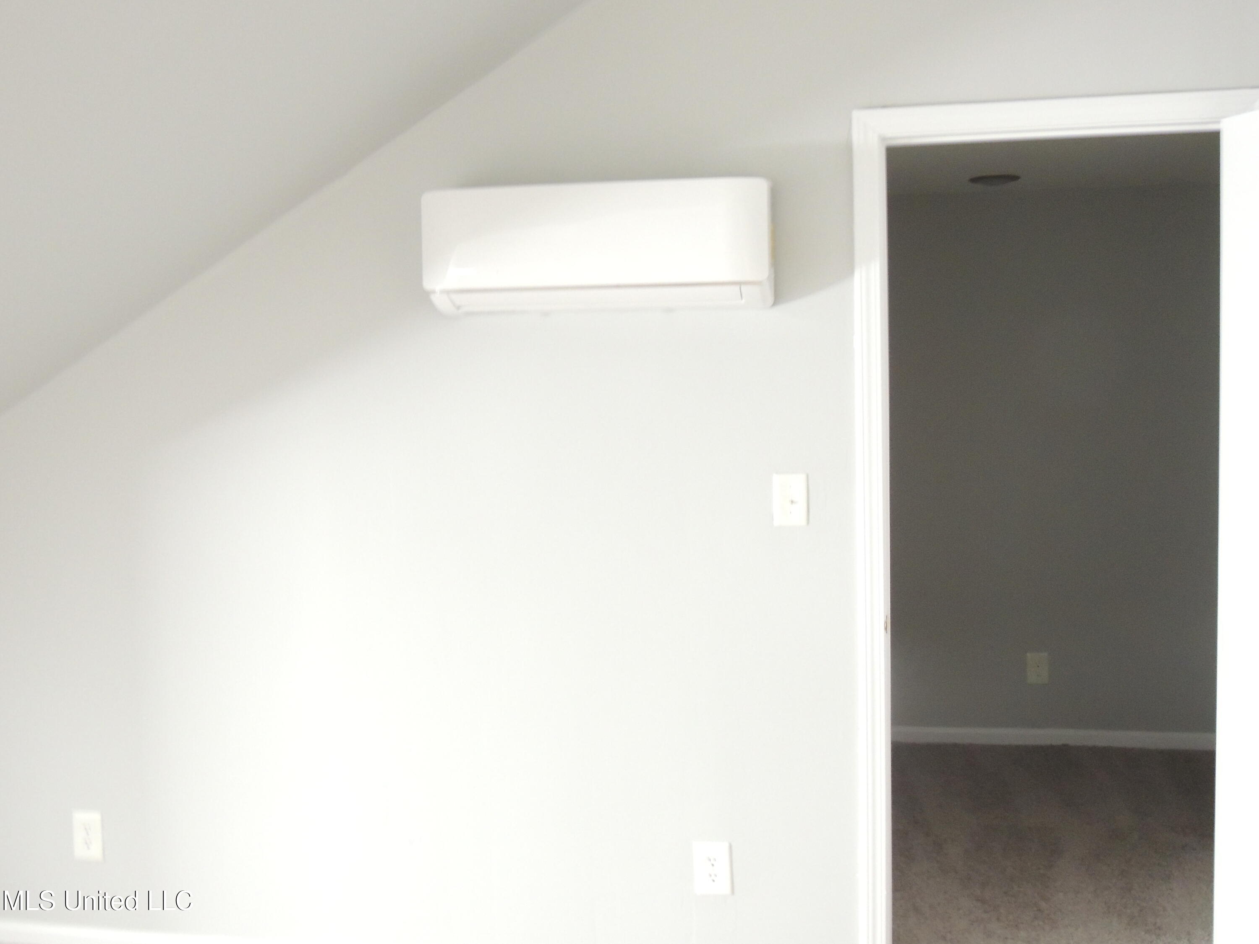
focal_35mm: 35
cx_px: 630
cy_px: 472
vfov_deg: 40.7
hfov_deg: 52.6
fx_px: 1273
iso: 800
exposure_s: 1/5
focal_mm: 6.2
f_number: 3.3
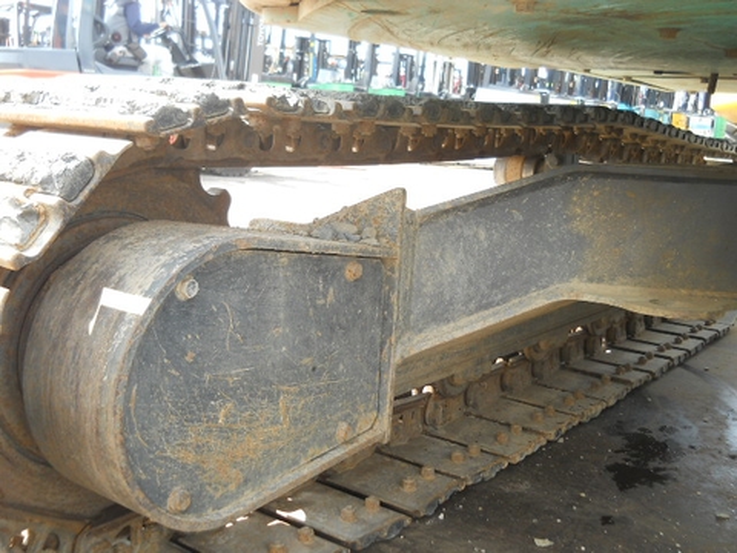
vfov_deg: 35.1
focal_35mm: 41
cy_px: 276
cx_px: 368
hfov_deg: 45.8
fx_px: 873
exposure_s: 1/100
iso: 80
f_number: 3.1
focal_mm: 6.72
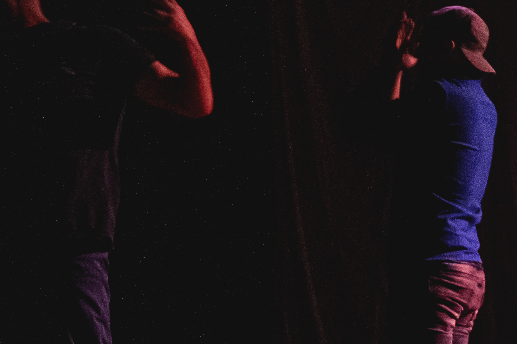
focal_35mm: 145
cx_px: 984
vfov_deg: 9.5
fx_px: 2082
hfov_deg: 12.7
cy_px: 185
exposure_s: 1/60
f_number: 4
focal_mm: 20.5
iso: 10000
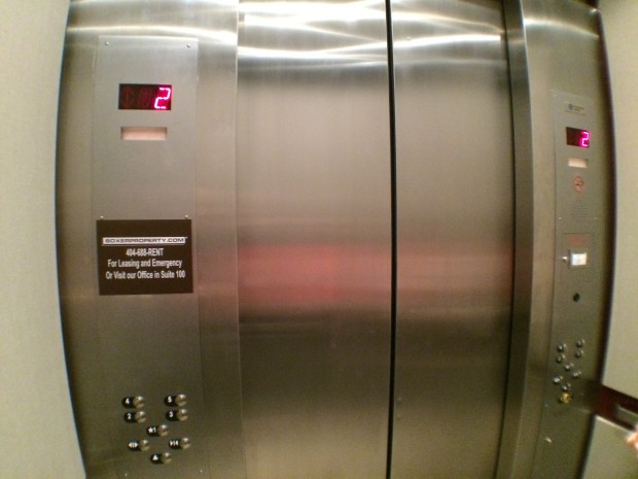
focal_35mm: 29
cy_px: 240
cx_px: 319
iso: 500
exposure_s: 1/15
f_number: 2.2
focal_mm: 4.15
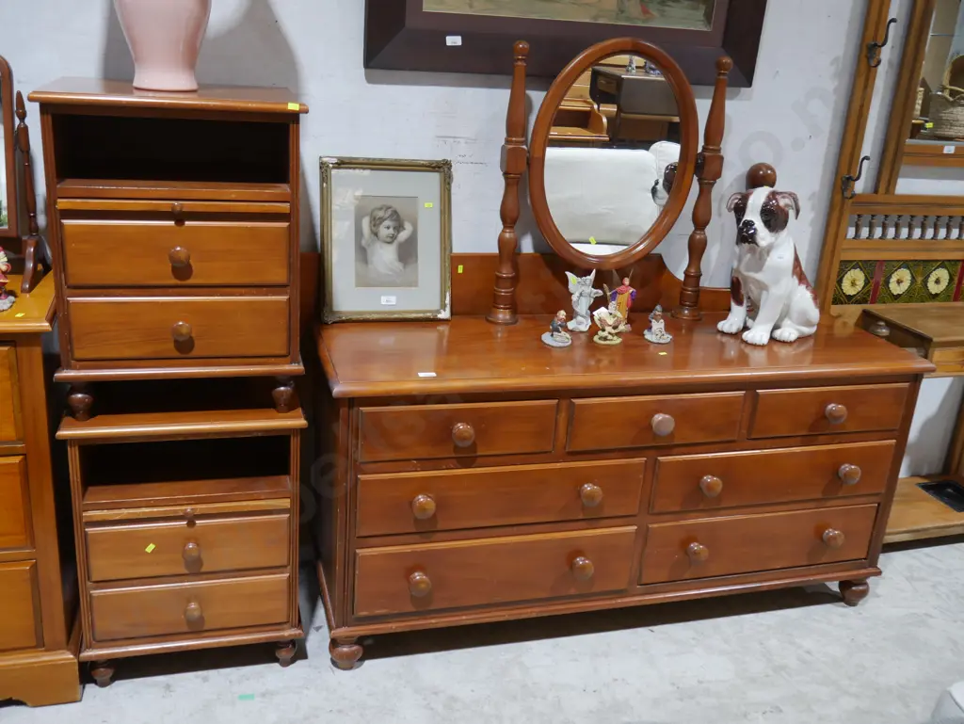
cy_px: 362
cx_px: 482
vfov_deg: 41.8
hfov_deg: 53.9
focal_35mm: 34
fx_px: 947
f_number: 4
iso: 500
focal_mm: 17
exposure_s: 1/60
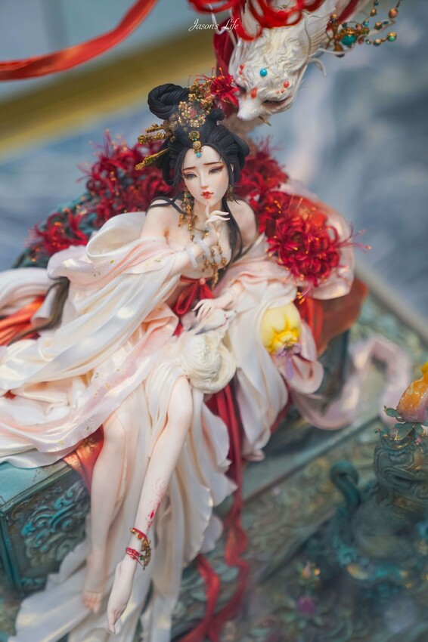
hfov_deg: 19.4
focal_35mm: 70
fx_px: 1249
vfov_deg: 28.9
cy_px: 321
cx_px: 214
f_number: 2.8
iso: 200
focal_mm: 70
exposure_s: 1/80
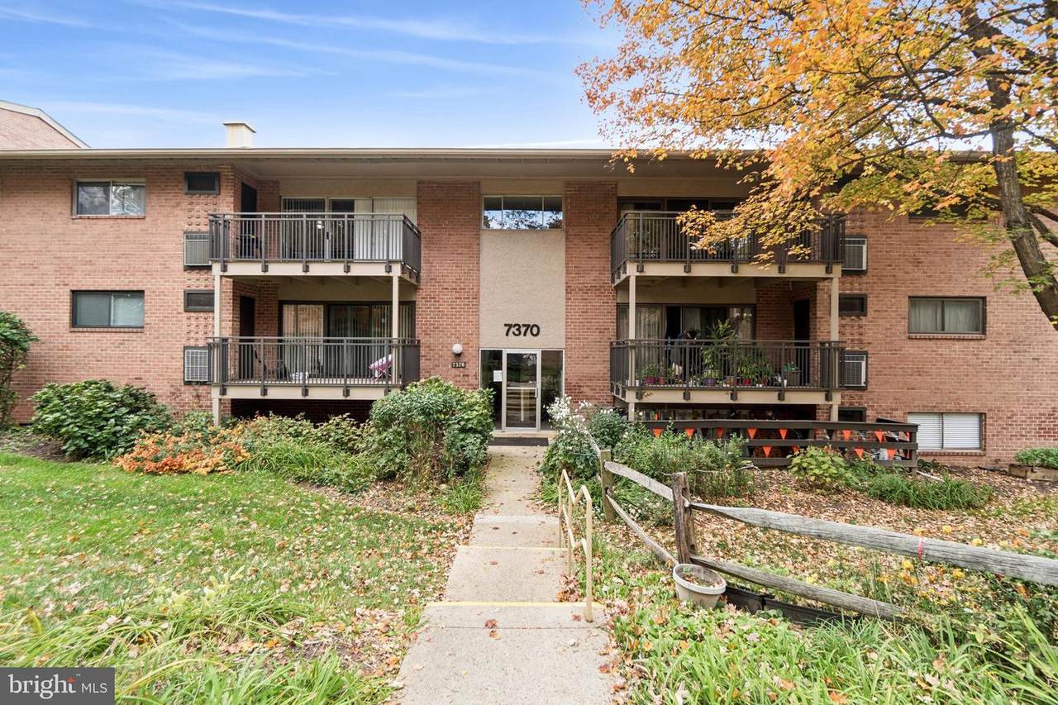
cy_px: 352
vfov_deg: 72.0
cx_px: 529
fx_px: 485
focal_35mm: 16
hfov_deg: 95.0
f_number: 5
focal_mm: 11
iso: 200
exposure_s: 1/100
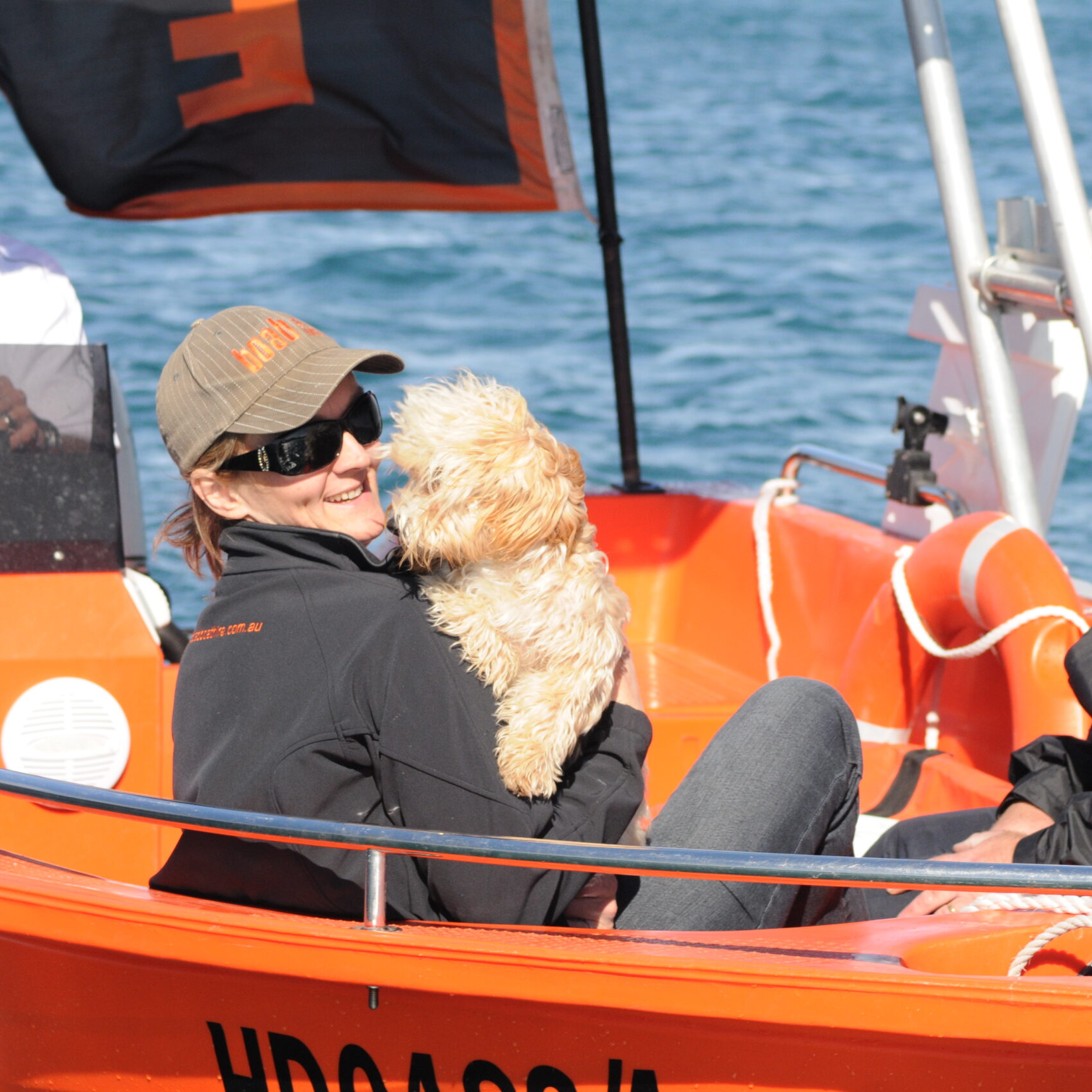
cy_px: 546
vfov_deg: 10.7
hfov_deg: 10.7
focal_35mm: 164
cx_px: 762
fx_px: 5840
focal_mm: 85
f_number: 8
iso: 500
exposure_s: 1/320
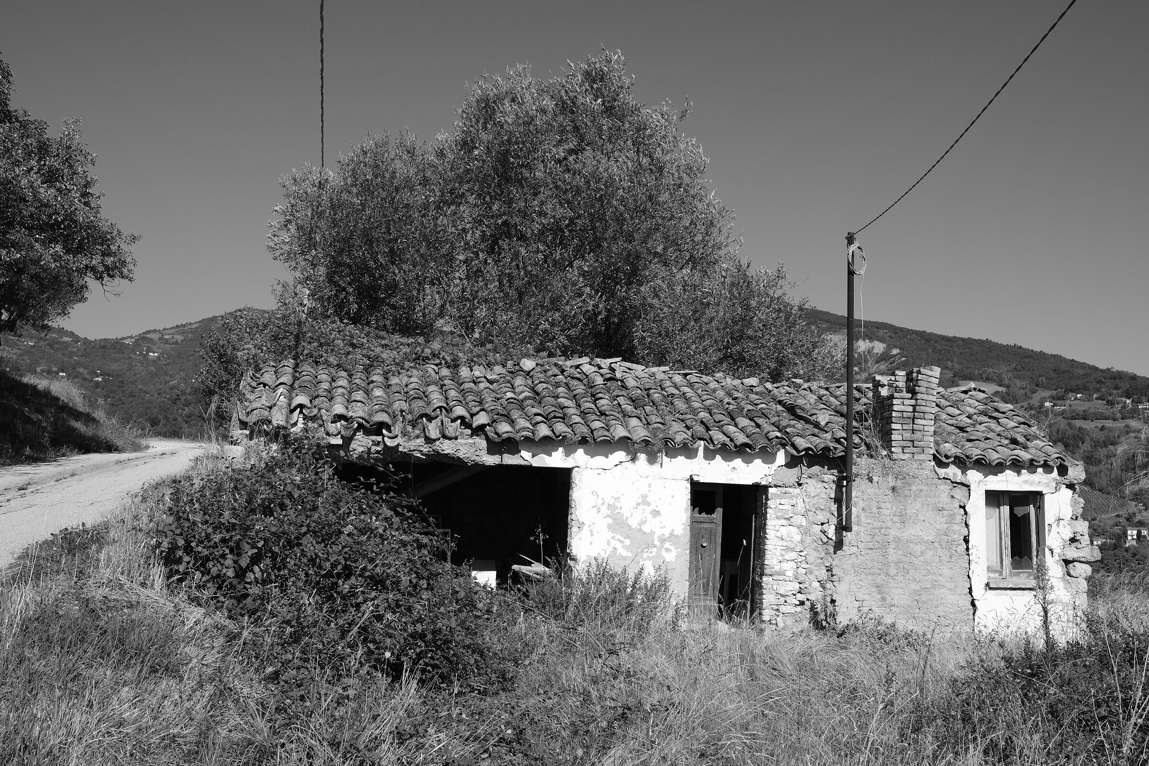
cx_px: 574
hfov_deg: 54.4
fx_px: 1117
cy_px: 383
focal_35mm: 35
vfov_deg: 37.9
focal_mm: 23
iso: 320
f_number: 6.4
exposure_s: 1/1000
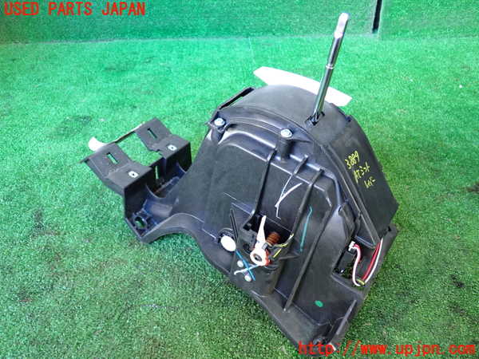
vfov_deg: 46.8
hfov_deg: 60.0
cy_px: 180
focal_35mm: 30
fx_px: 415
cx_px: 240
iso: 320
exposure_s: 1/30
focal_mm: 5.4
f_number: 2.3
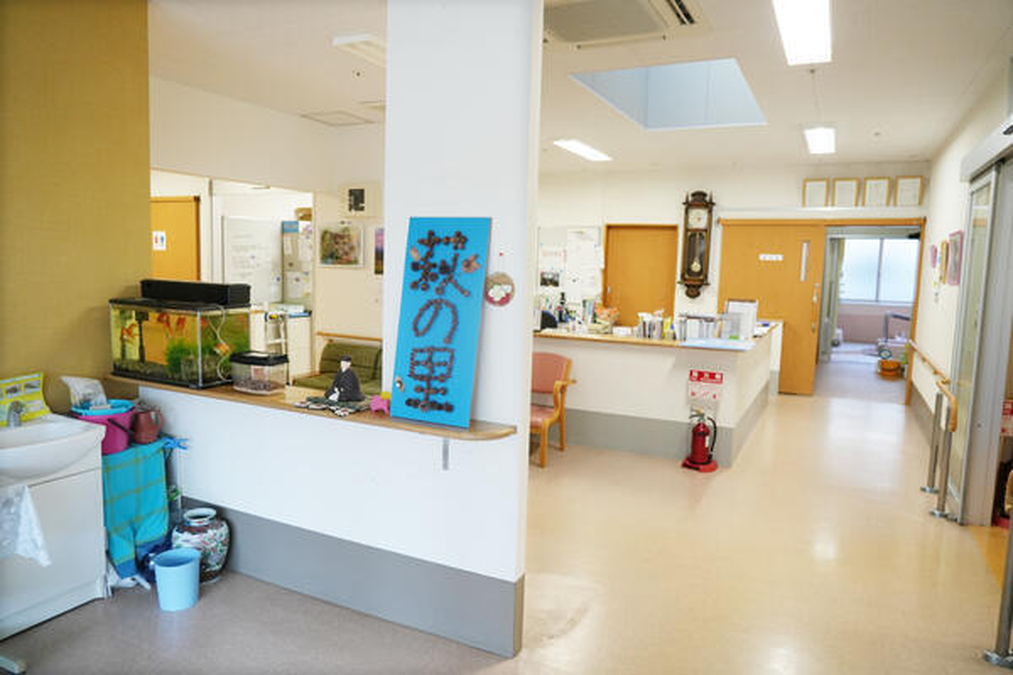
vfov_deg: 53.1
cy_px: 338
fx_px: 675
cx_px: 506
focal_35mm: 24
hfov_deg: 73.7
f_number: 4
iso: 1000
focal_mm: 24
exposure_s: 1/160
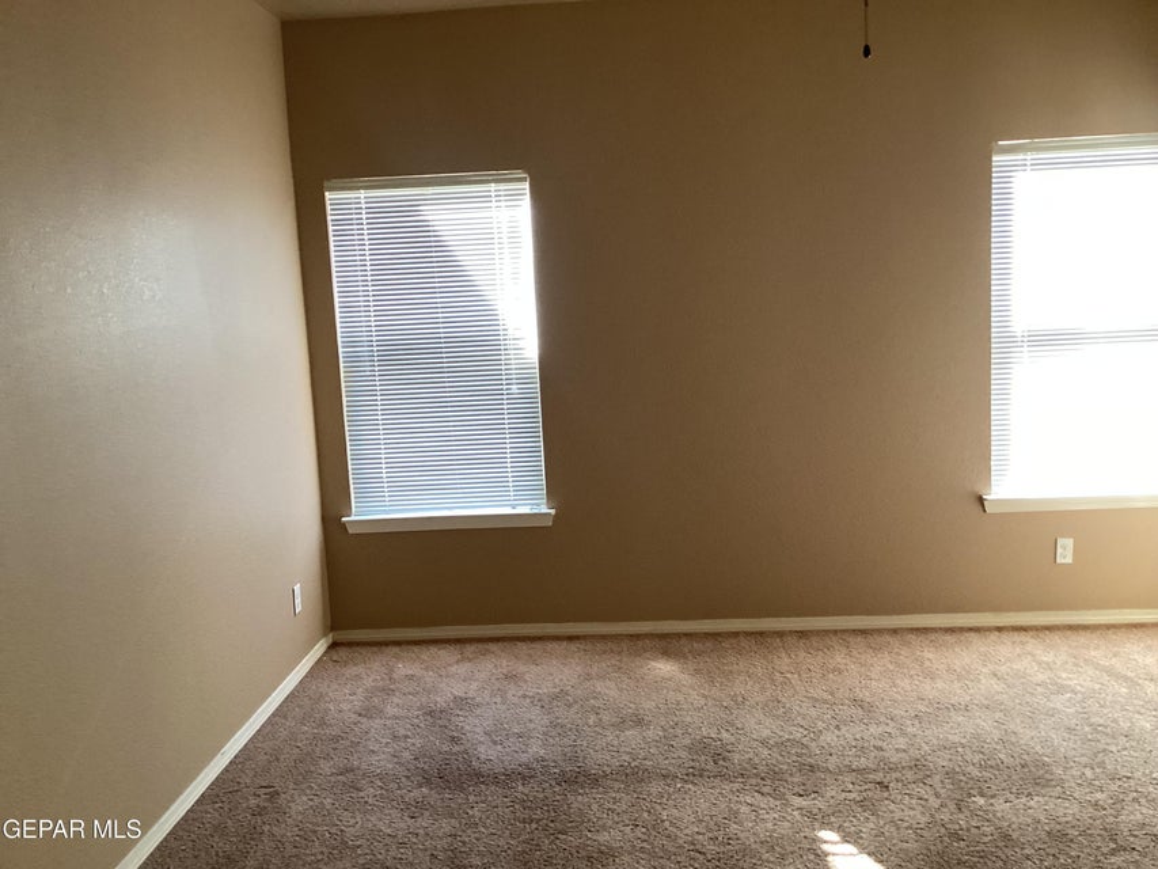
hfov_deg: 58.3
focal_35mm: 31
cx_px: 579
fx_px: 1037
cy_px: 434
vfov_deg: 45.5
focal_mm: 3.3
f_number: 2.4
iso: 160
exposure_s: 1/60
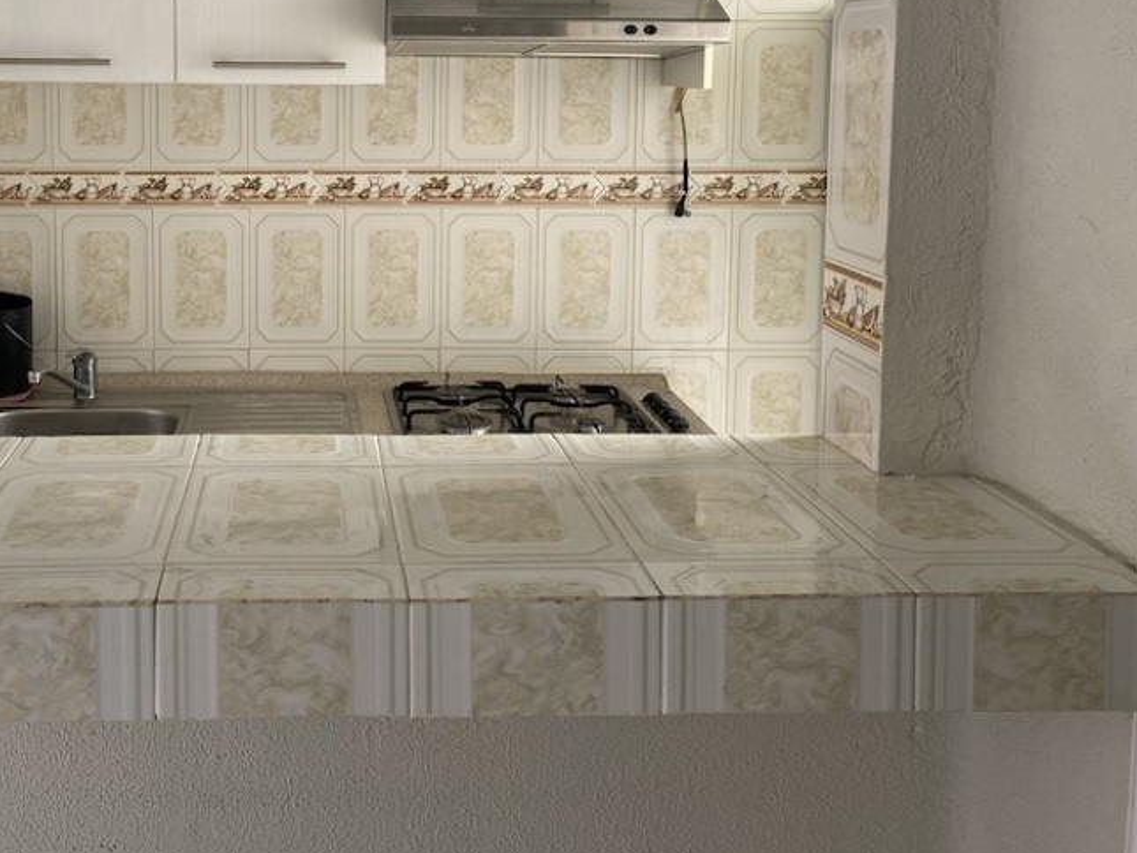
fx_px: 1413
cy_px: 229
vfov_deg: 33.0
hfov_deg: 42.9
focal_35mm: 43
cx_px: 333
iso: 50
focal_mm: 4.25
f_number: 1.8
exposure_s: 1/121
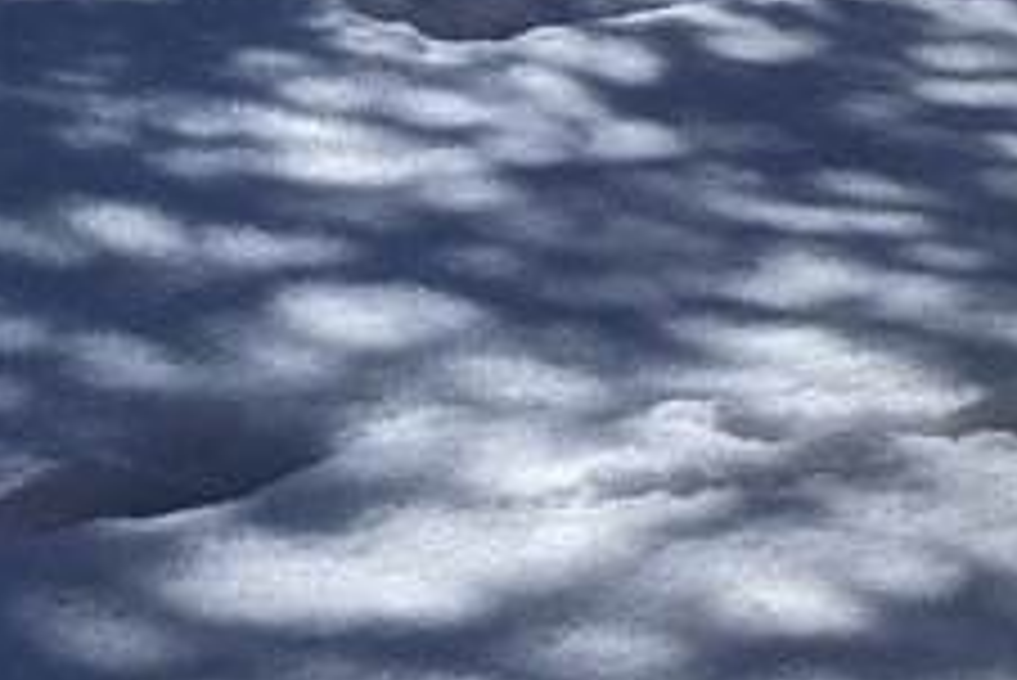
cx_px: 2182
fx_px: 3590
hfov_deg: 13.3
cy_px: -500
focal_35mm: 127
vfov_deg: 10.3
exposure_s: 1/7812
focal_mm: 4.44
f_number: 1.8
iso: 78
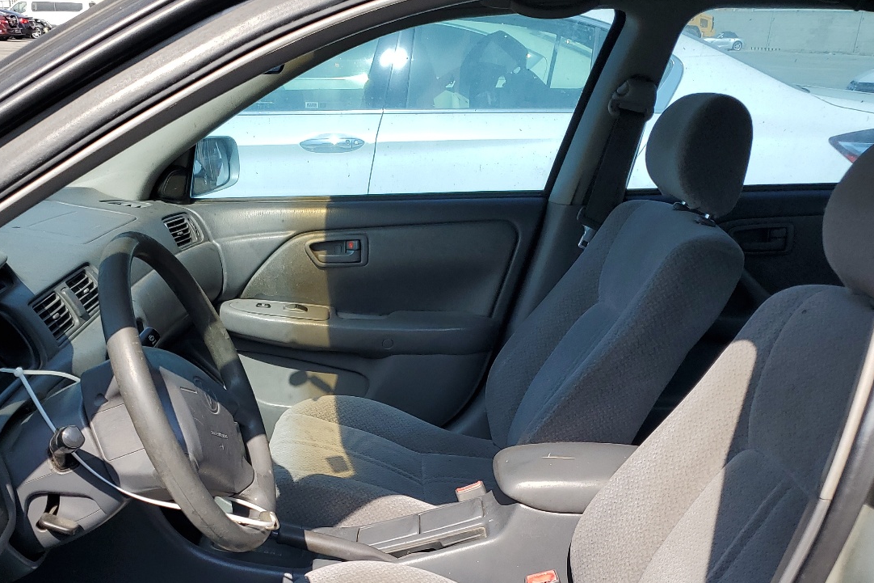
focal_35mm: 40
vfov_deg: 32.3
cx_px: 343
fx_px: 971
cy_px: 483
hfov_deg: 48.1
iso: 50
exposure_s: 1/1667
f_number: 1.5
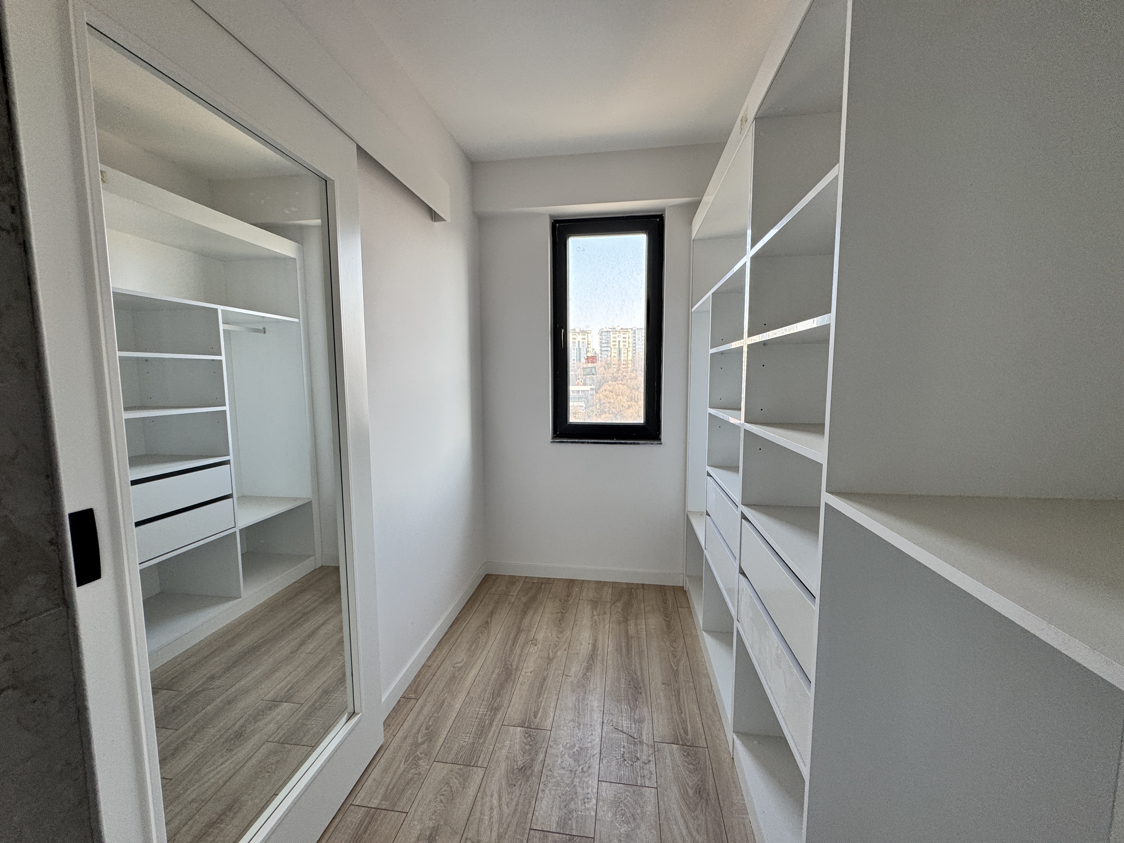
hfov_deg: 102.1
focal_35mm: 14
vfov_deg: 85.7
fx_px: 455
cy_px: 422
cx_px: 562
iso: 80
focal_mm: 2.22
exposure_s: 1/99
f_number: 2.2
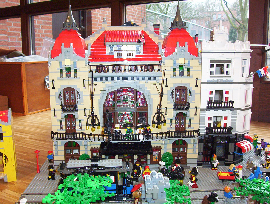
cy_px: 102
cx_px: 135
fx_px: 336
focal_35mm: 43
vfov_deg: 33.7
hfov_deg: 43.8
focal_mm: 5.77
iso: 140
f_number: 2.73
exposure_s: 1/60
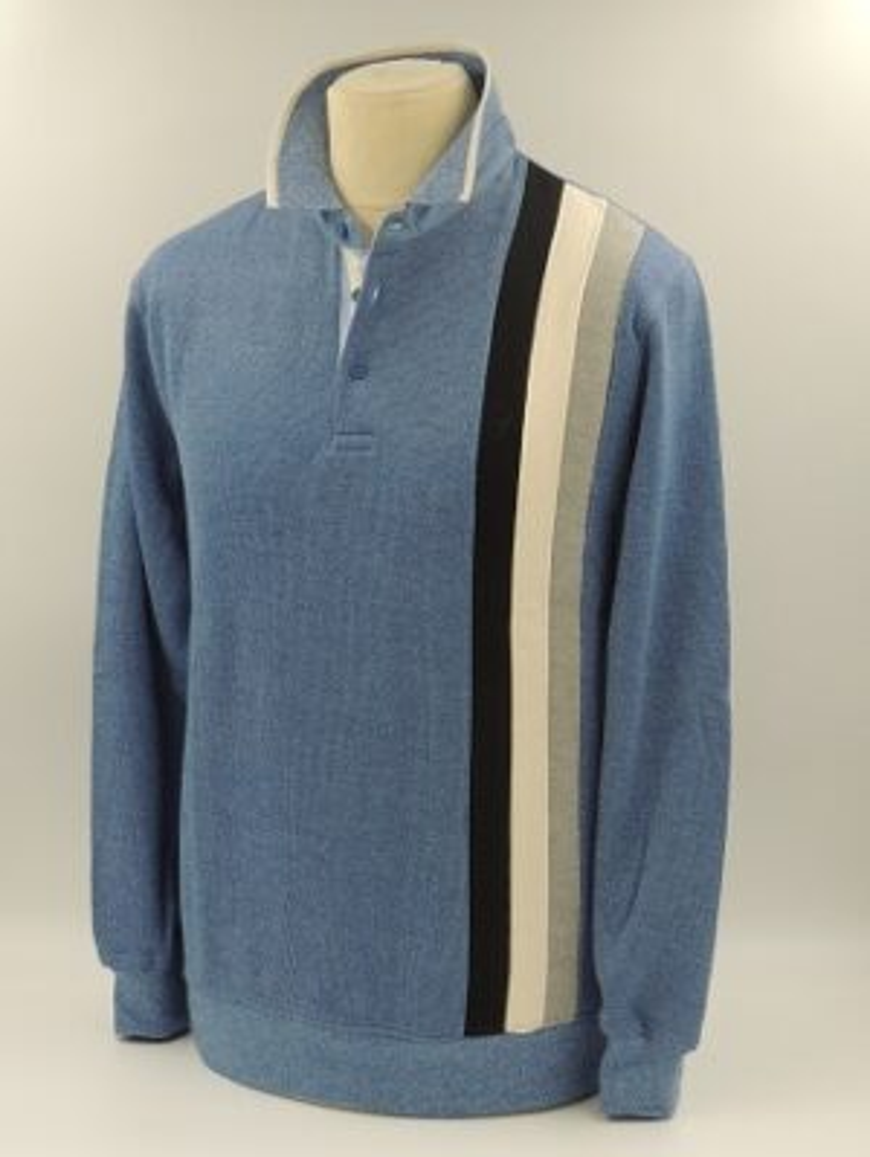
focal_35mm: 47
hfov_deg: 30.9
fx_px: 1572
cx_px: 435
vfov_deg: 40.4
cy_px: 578
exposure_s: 1/50
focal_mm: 8.3
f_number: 3.5
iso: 100
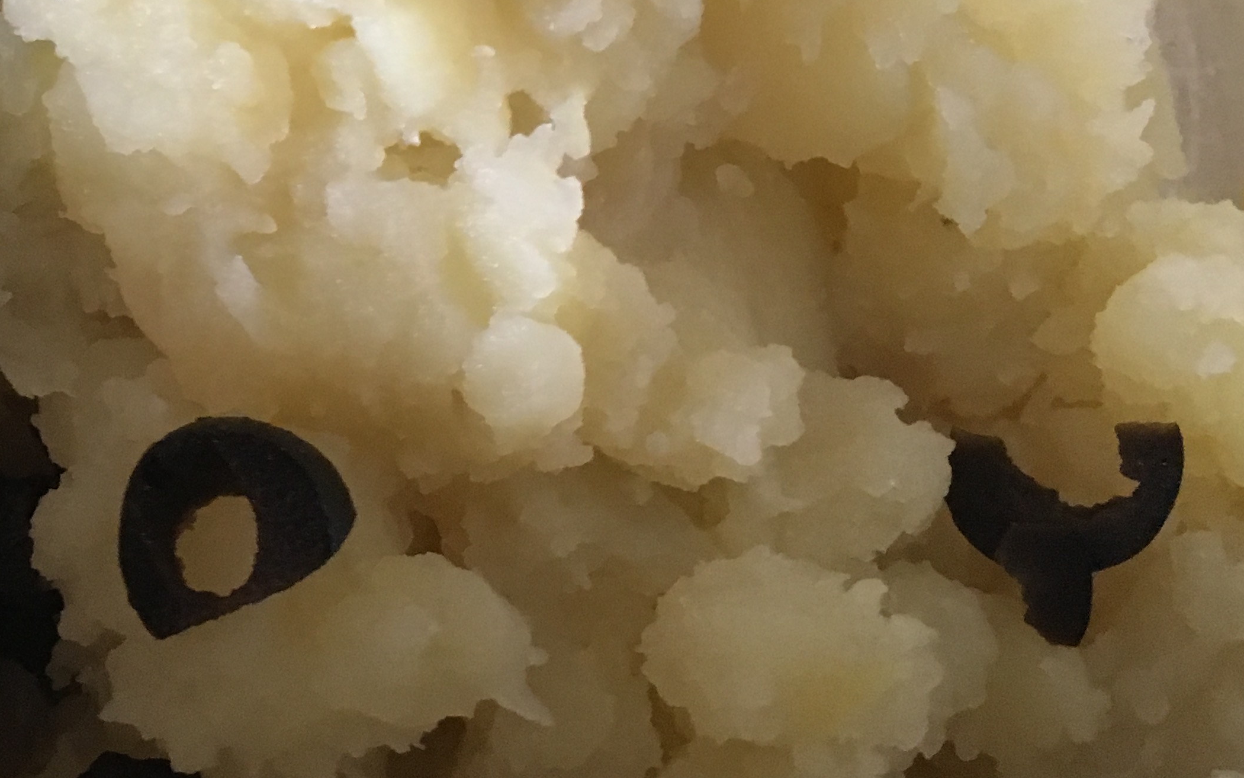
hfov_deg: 33.5
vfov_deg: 21.3
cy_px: 11
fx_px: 2000
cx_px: 245
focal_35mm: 59
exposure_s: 1/17
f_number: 2.2
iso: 200
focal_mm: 4.15
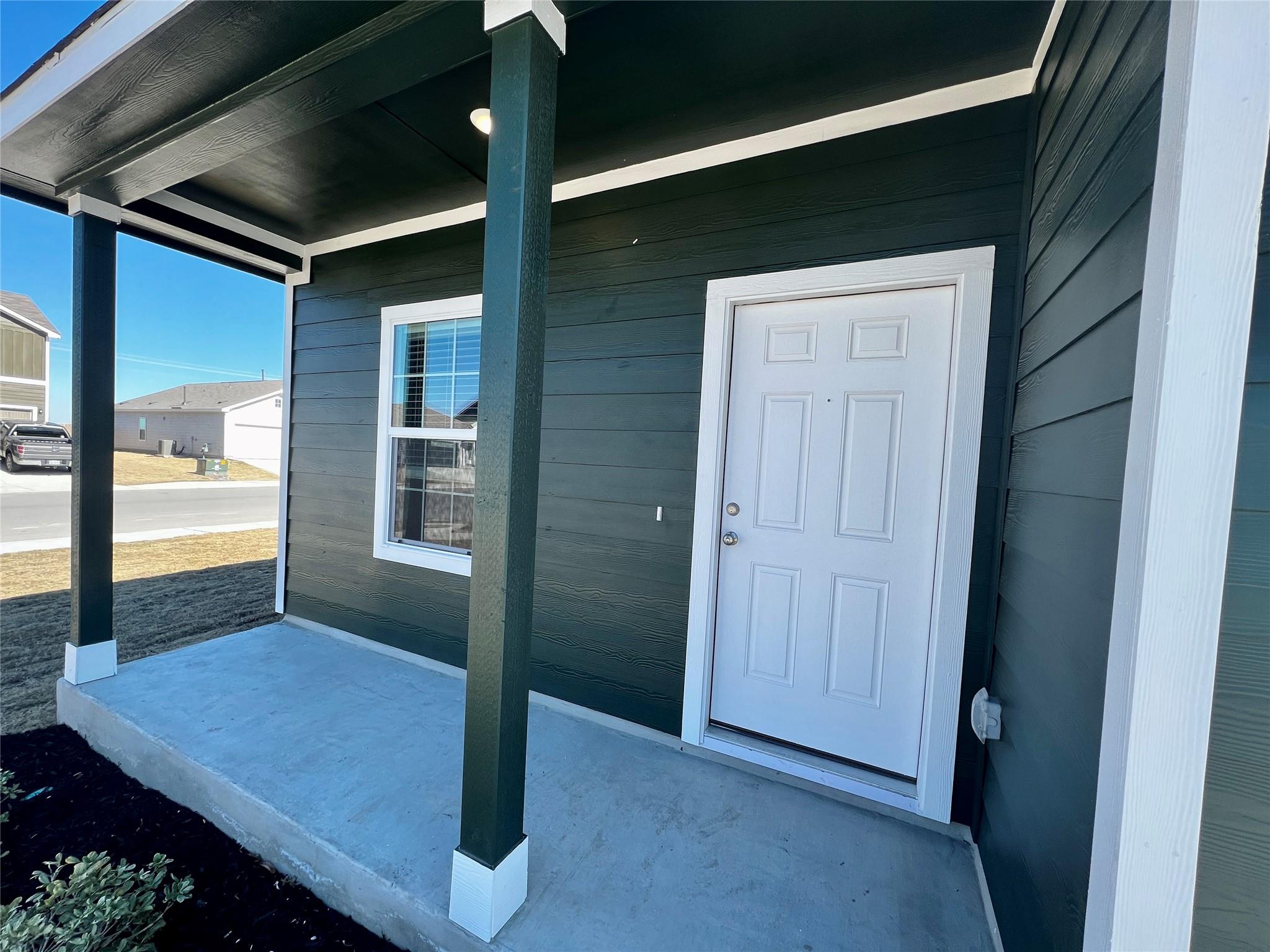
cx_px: 635
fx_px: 477
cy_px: 476
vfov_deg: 89.9
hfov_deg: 106.2
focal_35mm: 13
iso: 32
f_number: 1.8
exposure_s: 1/374
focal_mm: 1.57
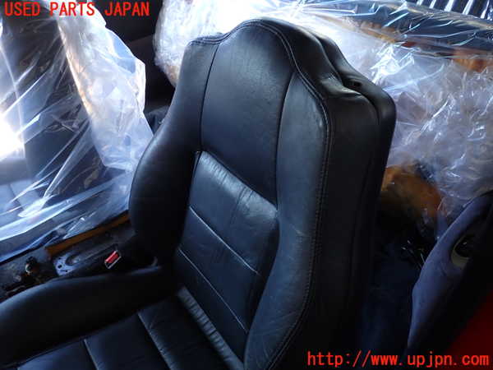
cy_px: 185
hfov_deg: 69.4
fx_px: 356
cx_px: 246
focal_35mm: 25
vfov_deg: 54.9
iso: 160
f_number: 2
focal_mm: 4.5
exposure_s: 1/60
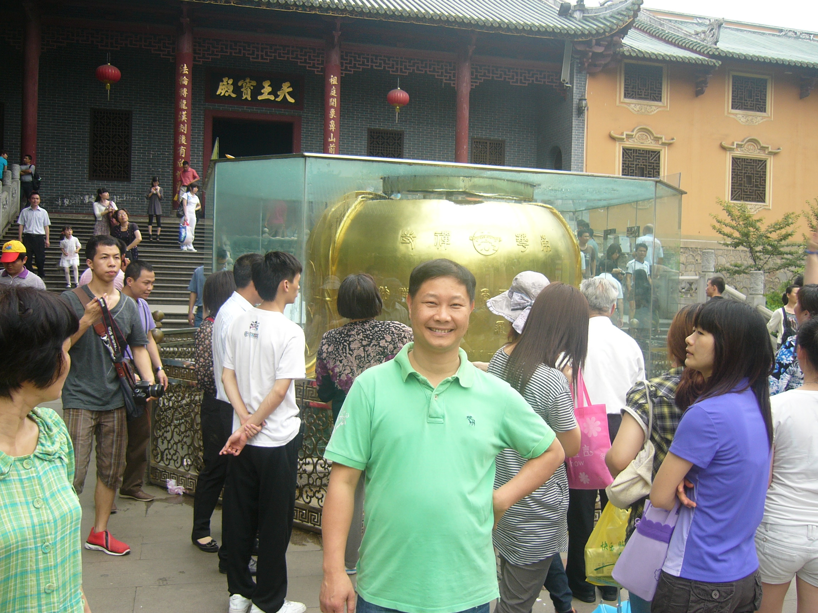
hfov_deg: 52.6
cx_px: 409
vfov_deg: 40.7
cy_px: 306
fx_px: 827
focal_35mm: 35
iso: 50
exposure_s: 1/160
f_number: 2.8
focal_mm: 5.8
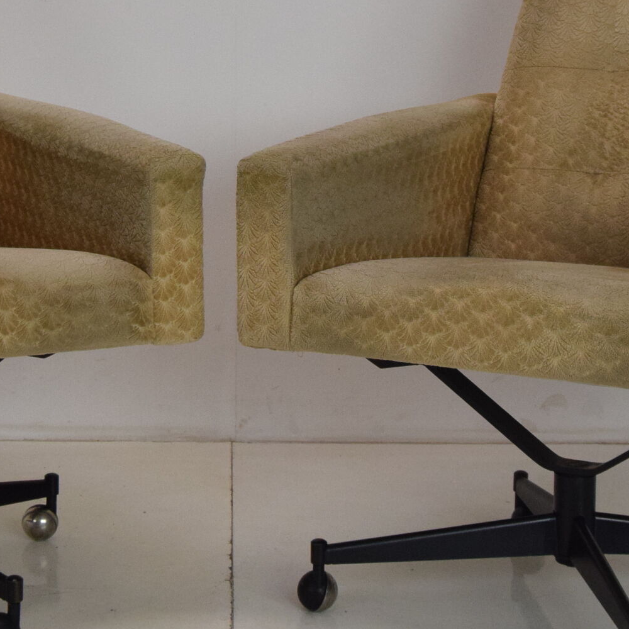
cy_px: 118
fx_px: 1727
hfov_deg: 20.6
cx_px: 220
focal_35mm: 84
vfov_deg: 20.4
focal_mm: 22
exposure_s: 1/320
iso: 1600
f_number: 9
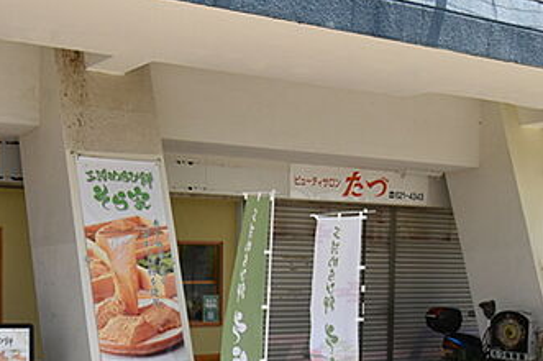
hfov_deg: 34.0
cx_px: 151
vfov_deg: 22.8
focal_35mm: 58
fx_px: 874
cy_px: 320
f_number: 11
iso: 800
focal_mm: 20
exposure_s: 1/500
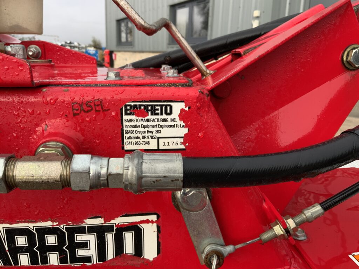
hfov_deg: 61.7
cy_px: 134
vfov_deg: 48.2
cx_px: 180
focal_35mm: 29
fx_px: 301
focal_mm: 3
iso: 50
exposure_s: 1/122
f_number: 1.8
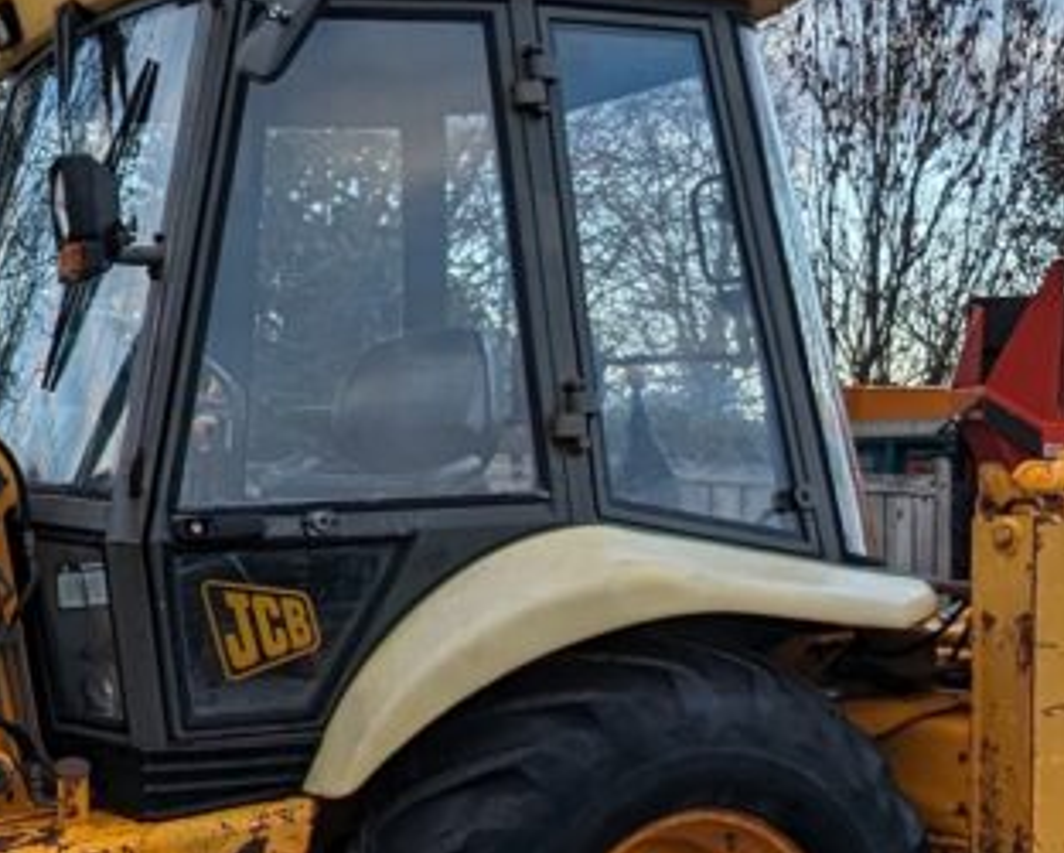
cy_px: 664
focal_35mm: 65
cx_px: 92
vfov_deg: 23.2
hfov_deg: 28.0
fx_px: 2048
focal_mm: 2.35
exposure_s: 1/285
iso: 52
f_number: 2.2
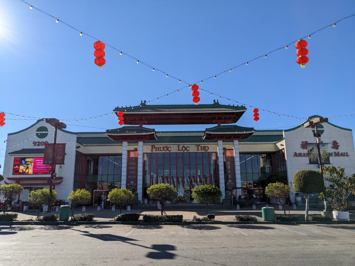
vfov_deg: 51.4
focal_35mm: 27
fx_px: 277
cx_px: 178
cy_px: 133
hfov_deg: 65.3
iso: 60
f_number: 1.7
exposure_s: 1/4673
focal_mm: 4.4
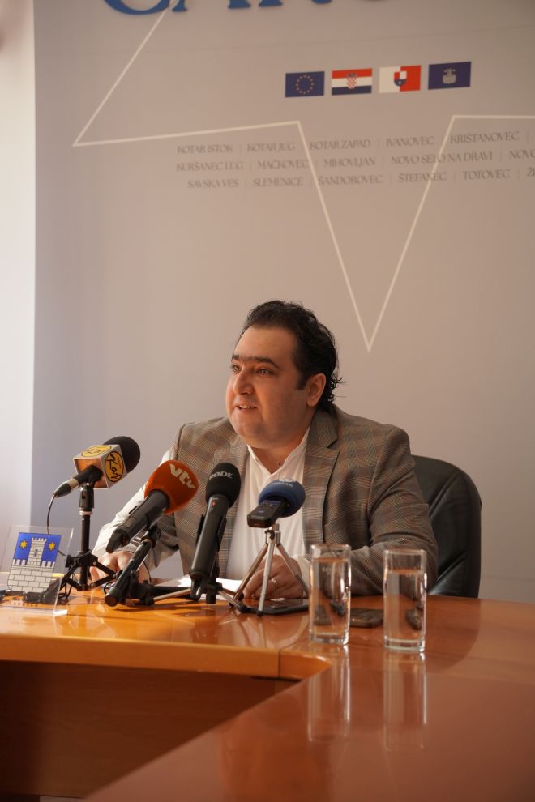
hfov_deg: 18.2
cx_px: 268
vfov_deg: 27.0
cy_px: 401
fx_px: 1672
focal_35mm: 75
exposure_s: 1/160
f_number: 3.5
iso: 500
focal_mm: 50
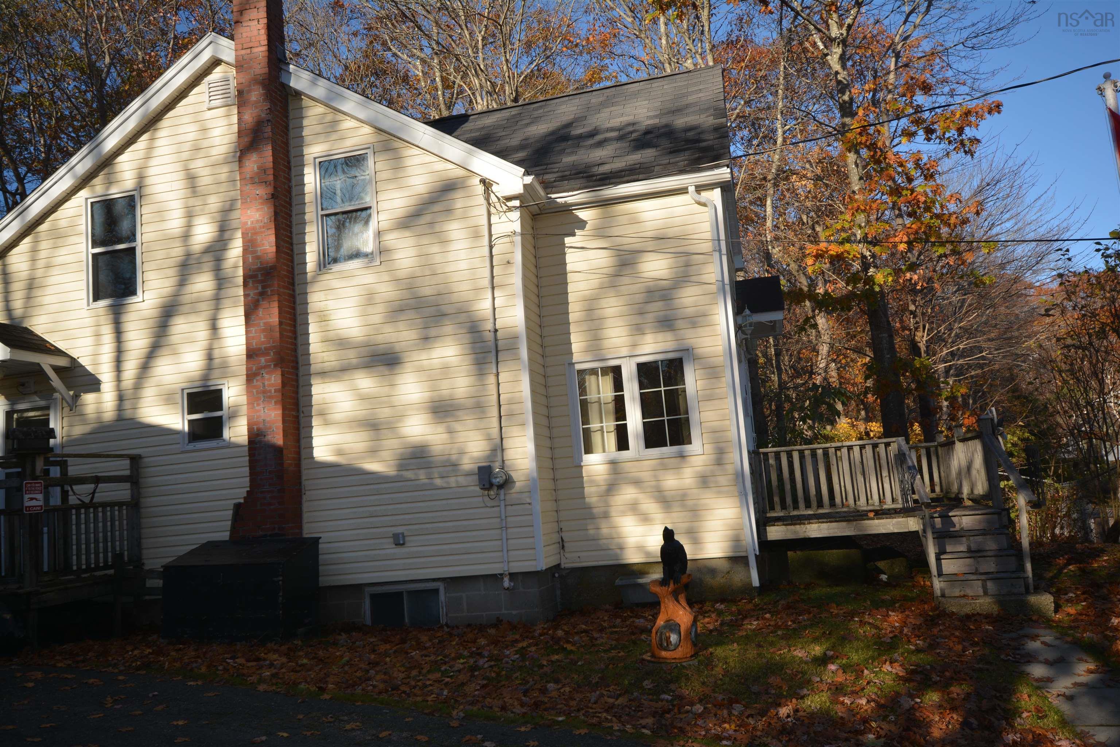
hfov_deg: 61.9
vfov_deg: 43.6
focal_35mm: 30
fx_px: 933
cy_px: 374
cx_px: 560
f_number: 8
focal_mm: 20
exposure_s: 1/200
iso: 100
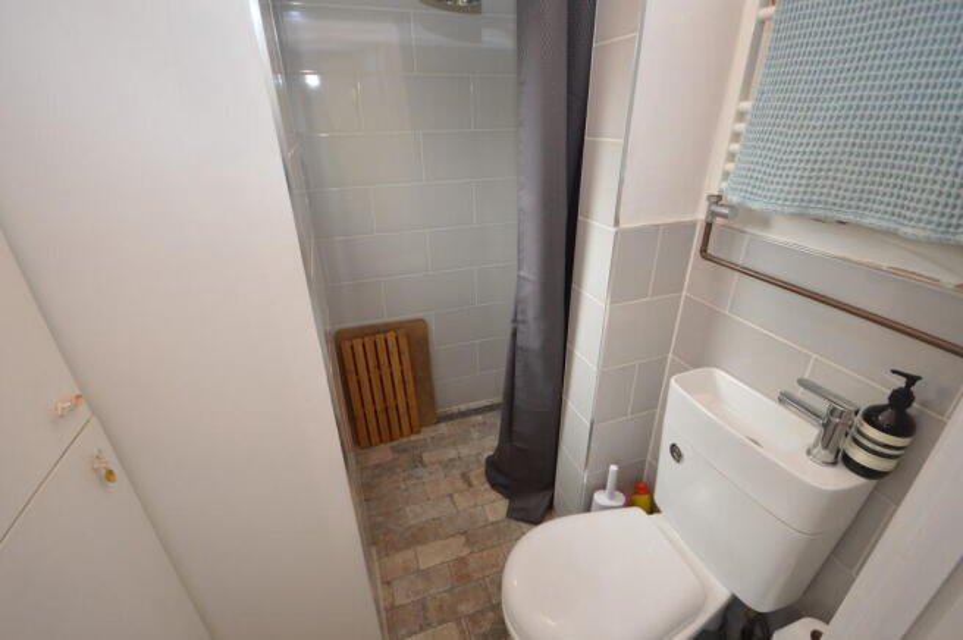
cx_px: 482
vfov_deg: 77.2
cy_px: 320
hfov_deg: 100.4
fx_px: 401
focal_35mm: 15
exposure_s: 1/80
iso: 400
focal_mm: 10
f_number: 4
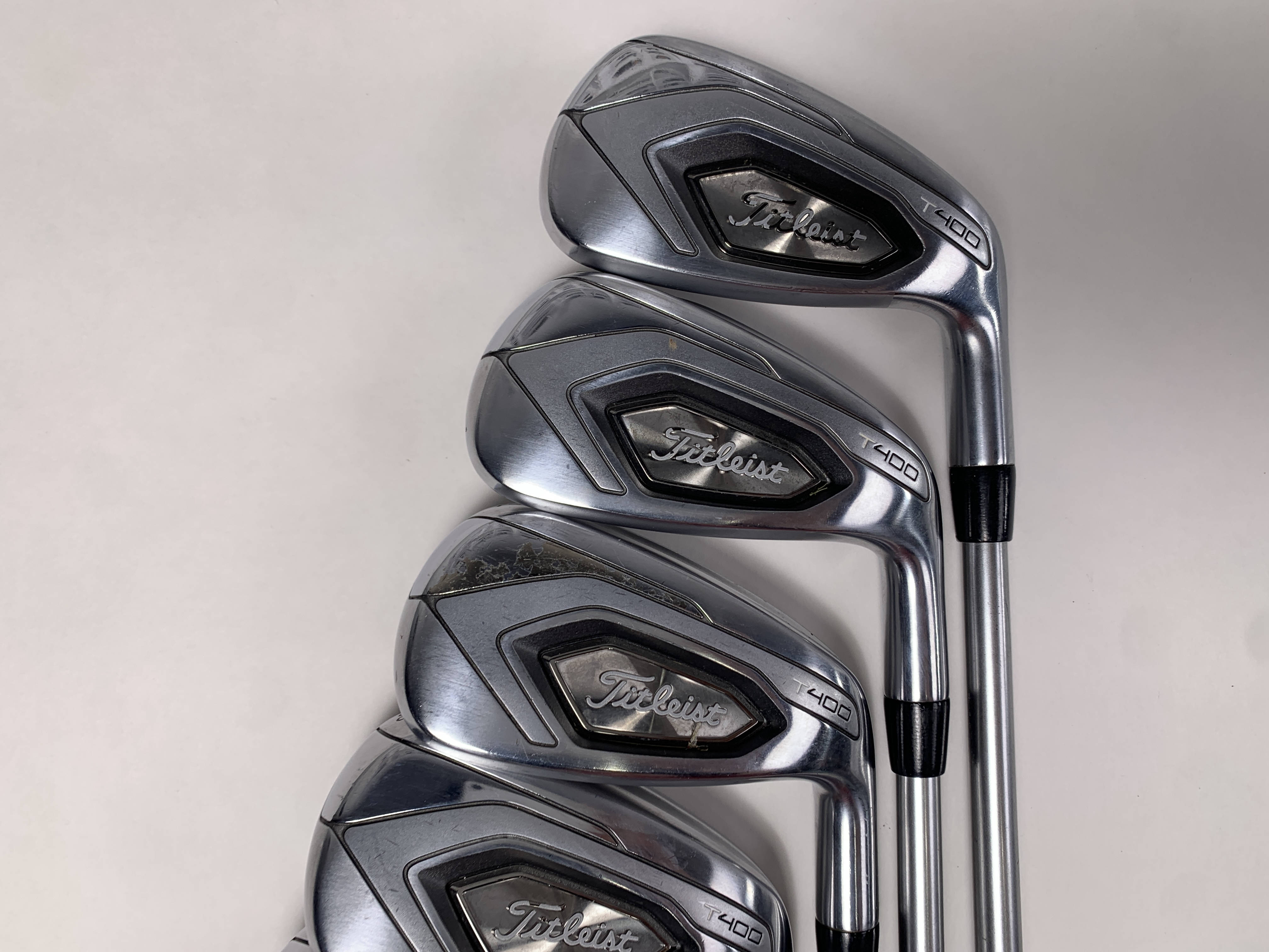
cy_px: 476
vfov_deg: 53.1
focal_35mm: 26
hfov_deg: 67.3
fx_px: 953
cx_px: 634
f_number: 1.8
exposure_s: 1/154
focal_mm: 4.25
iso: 25
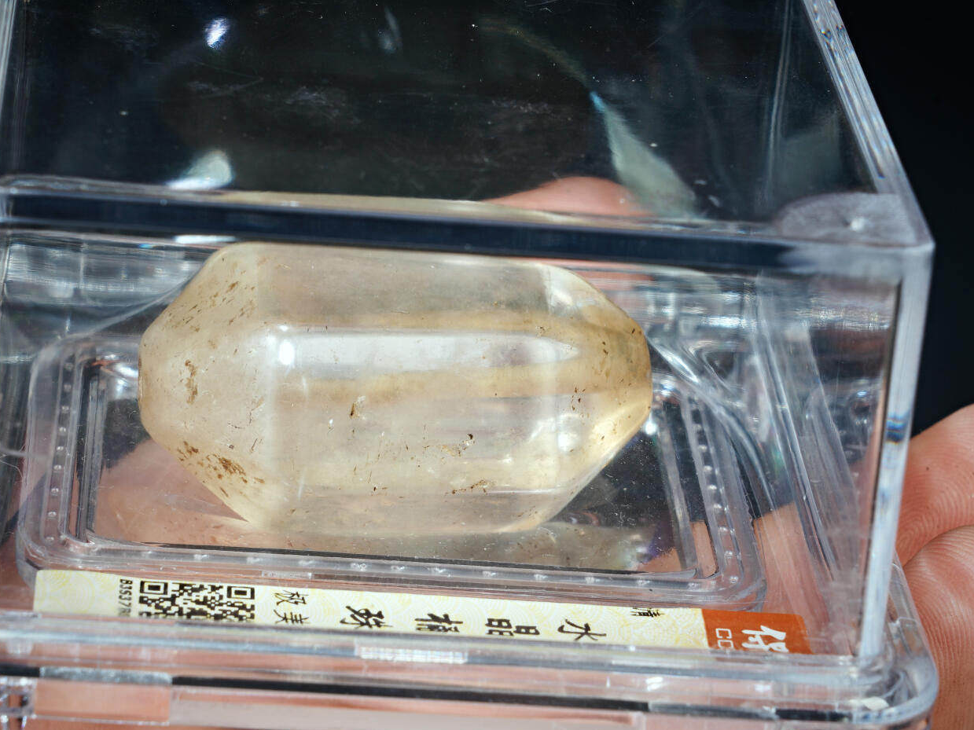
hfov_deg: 14.3
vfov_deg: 10.7
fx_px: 3883
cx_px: 425
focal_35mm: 138
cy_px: 366
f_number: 18
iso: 100
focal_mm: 85
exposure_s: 1/160
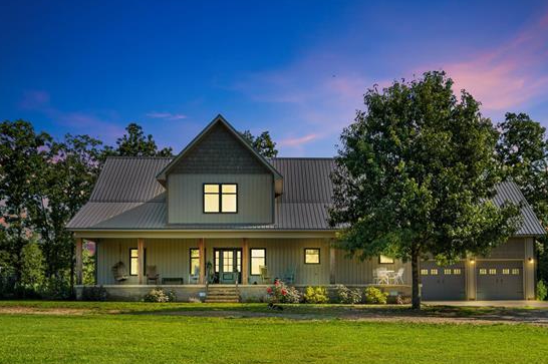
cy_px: 204
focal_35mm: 34
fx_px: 517
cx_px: 299
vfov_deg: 38.8
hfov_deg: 55.8
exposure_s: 1/320
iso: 400
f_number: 9
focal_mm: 19.1
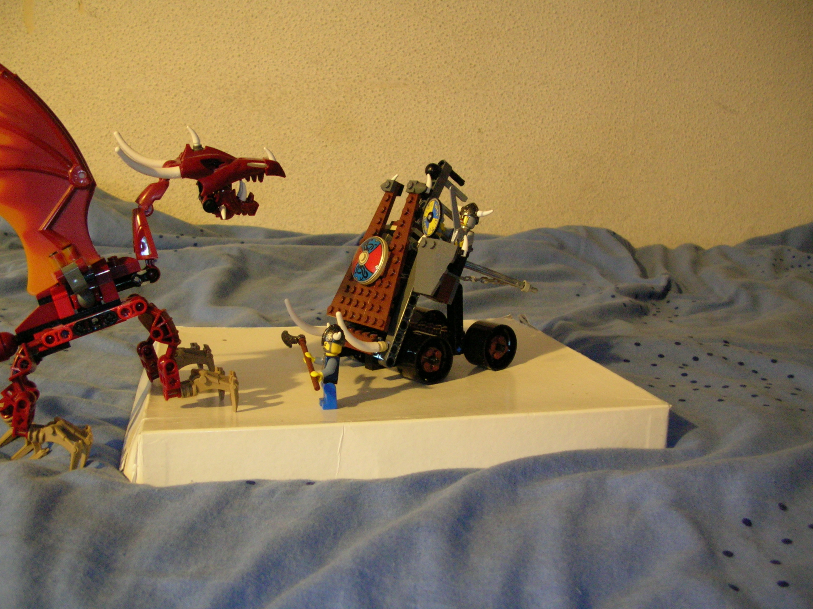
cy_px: 304
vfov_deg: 40.6
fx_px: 821
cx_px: 406
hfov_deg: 52.7
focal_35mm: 35
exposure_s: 1/1.4
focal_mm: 5.8
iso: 200
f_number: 2.8
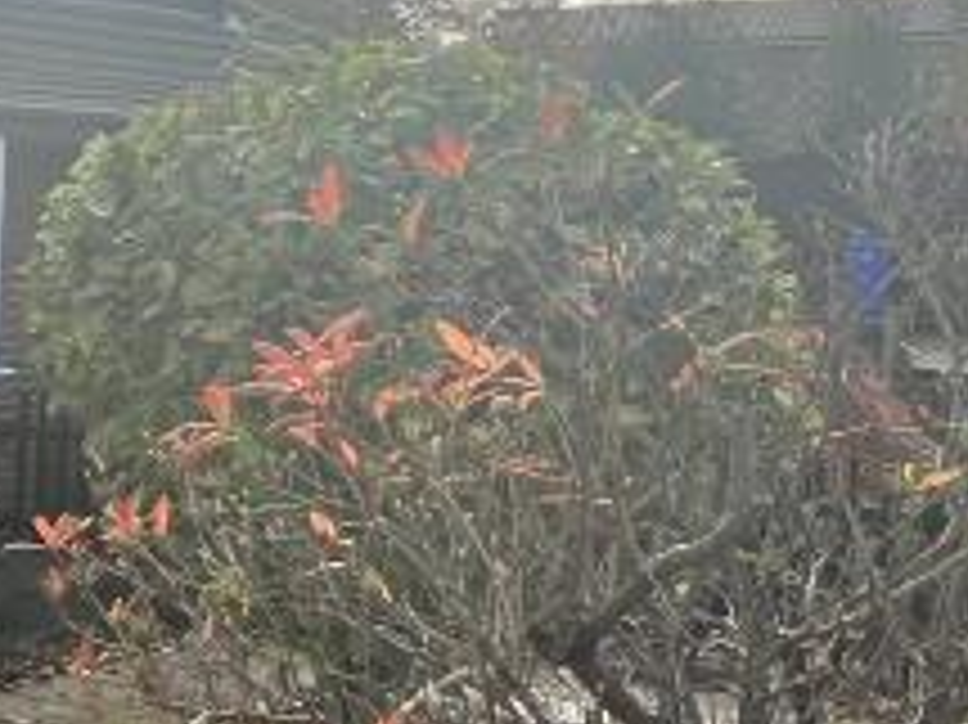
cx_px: -612
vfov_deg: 23.5
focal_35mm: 62
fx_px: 1733
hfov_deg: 22.9
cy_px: 477
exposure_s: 1/589
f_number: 1.8
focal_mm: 1.57
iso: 32
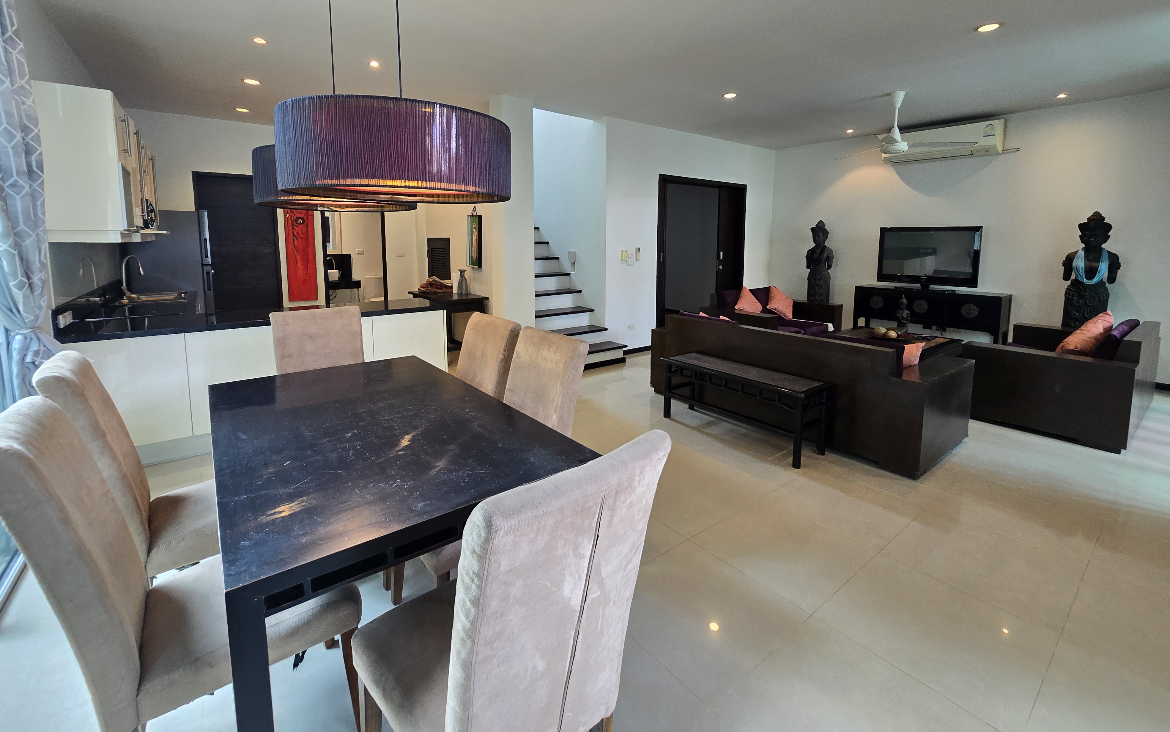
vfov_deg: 77.8
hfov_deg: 105.3
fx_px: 446
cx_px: 588
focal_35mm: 14
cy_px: 294
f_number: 2.2
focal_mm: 2.2
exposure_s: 1/50
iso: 125
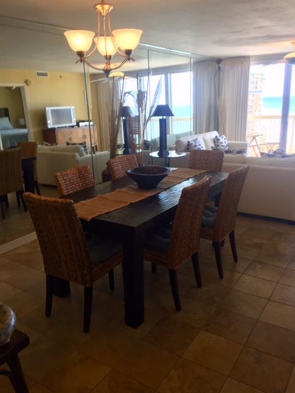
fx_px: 330
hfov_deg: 48.2
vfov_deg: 61.7
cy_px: 196
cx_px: 148
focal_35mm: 29
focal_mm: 4.15
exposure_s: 1/40
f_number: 2.2
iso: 32
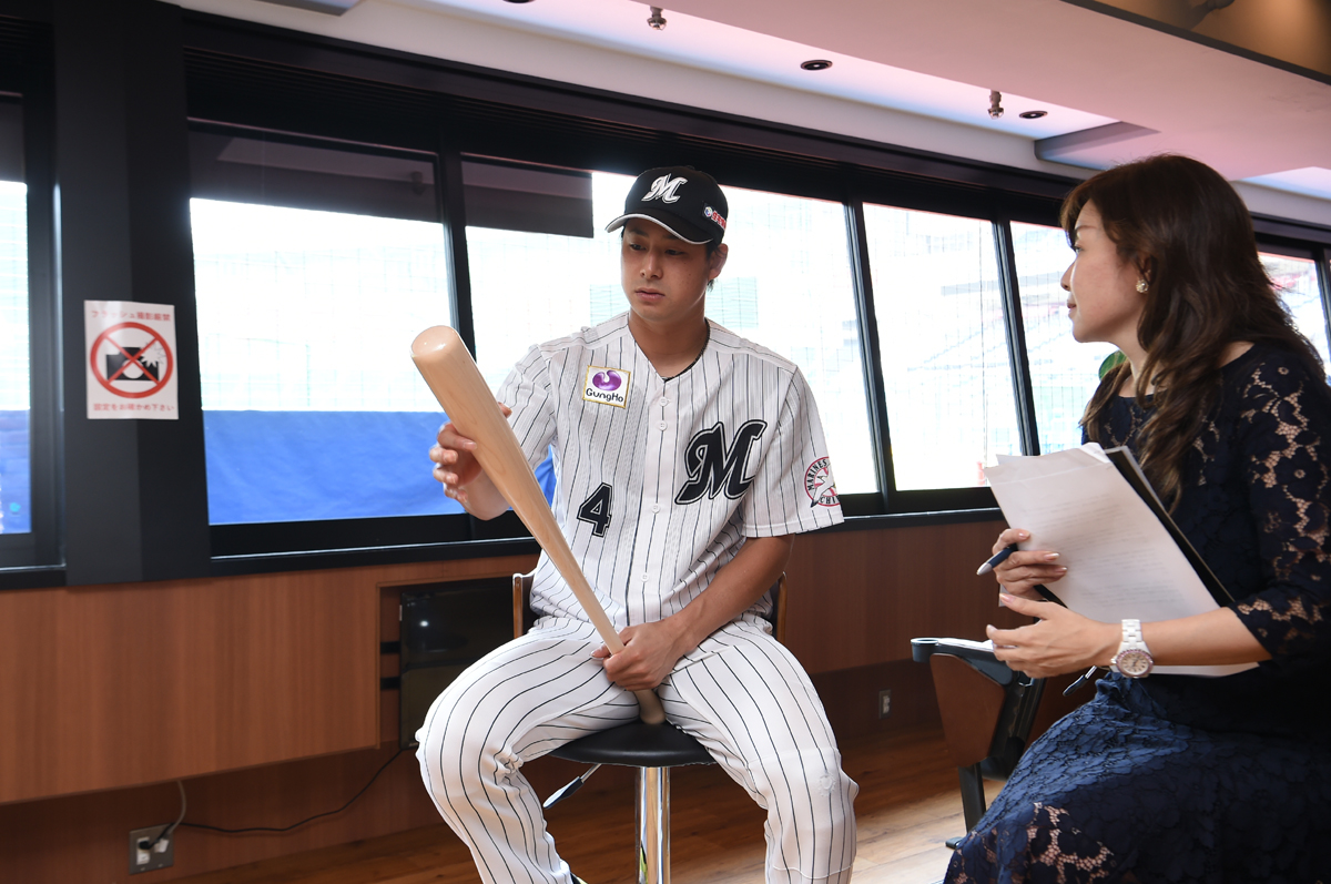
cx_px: 666
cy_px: 442
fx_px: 1256
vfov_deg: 38.8
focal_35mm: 34
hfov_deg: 55.9
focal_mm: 34
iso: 1000
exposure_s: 1/100
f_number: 6.3
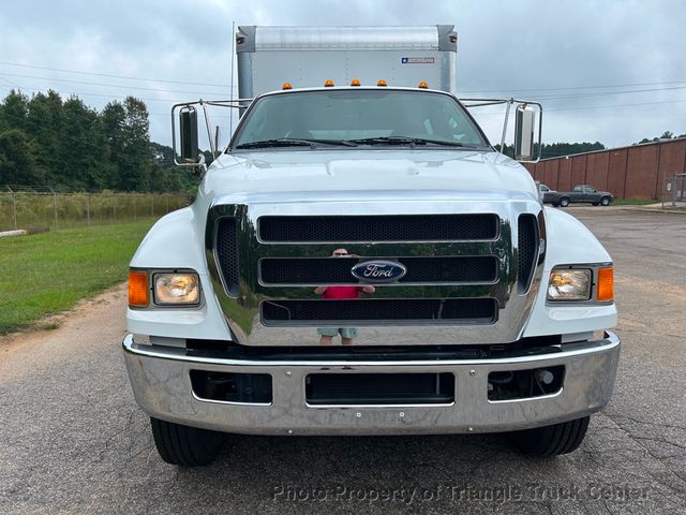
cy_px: 258
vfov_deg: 53.1
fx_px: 515
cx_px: 343
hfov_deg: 67.3
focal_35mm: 26
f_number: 1.5
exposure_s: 1/2123
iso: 50
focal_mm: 5.7
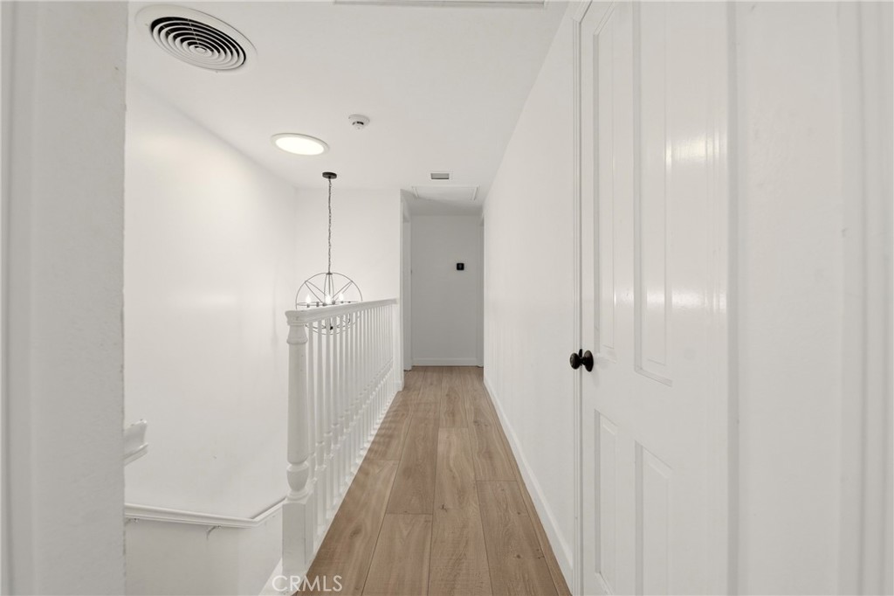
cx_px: 447
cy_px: 298
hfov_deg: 104.3
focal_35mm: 14
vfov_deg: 81.2
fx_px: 348
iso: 320
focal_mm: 14
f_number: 6.3
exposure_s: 1/640
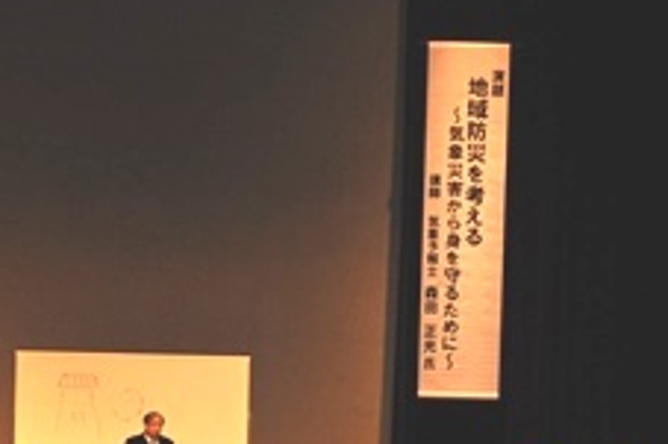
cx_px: 327
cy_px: 353
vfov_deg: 8.4
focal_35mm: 163
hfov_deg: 12.6
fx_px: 3022
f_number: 5.6
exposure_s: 1/60
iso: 800
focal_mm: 55
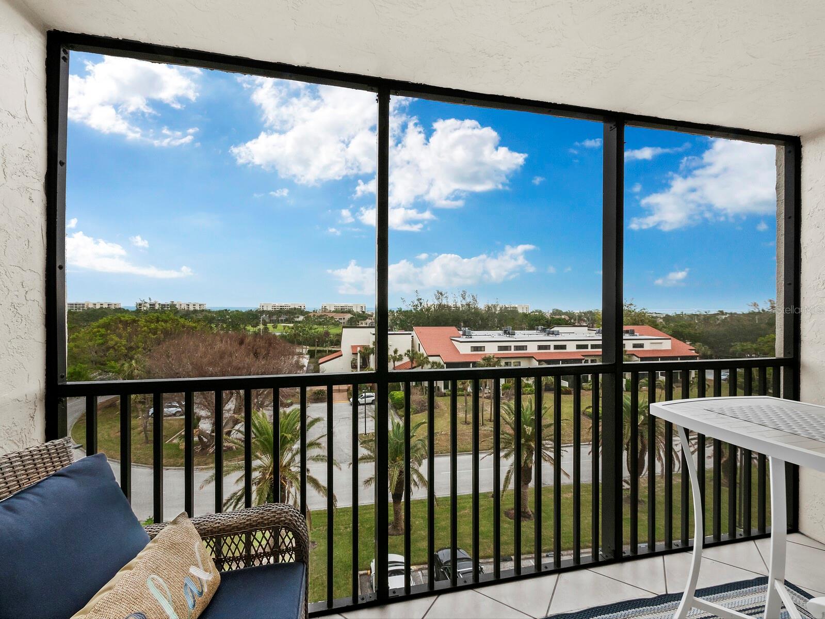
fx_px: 334
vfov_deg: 85.7
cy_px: 310
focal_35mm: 14
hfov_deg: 102.1
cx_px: 412
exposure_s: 1/10
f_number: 11
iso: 400
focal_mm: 7
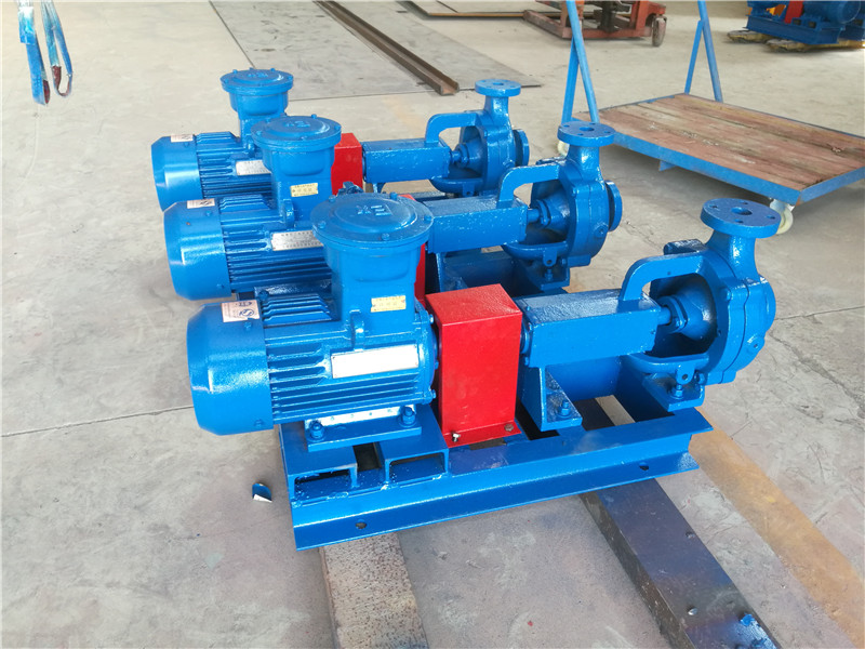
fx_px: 675
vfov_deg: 51.4
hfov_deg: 65.3
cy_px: 324
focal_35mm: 27
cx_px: 432
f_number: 2.2
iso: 160
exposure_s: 1/50
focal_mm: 4.5
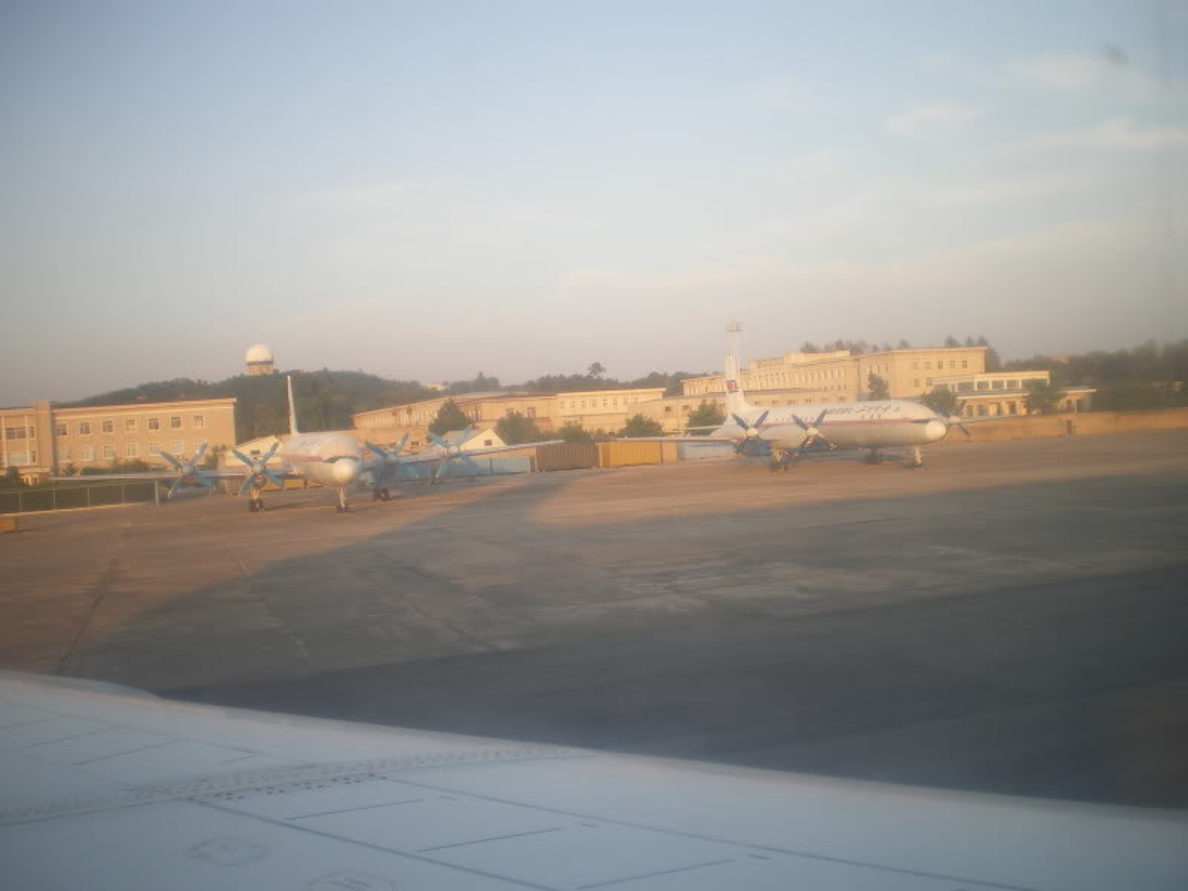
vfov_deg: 39.7
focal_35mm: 36
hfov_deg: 51.4
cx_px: 594
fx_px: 1235
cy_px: 446
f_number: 3.1
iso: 50
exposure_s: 1/160
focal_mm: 6.3
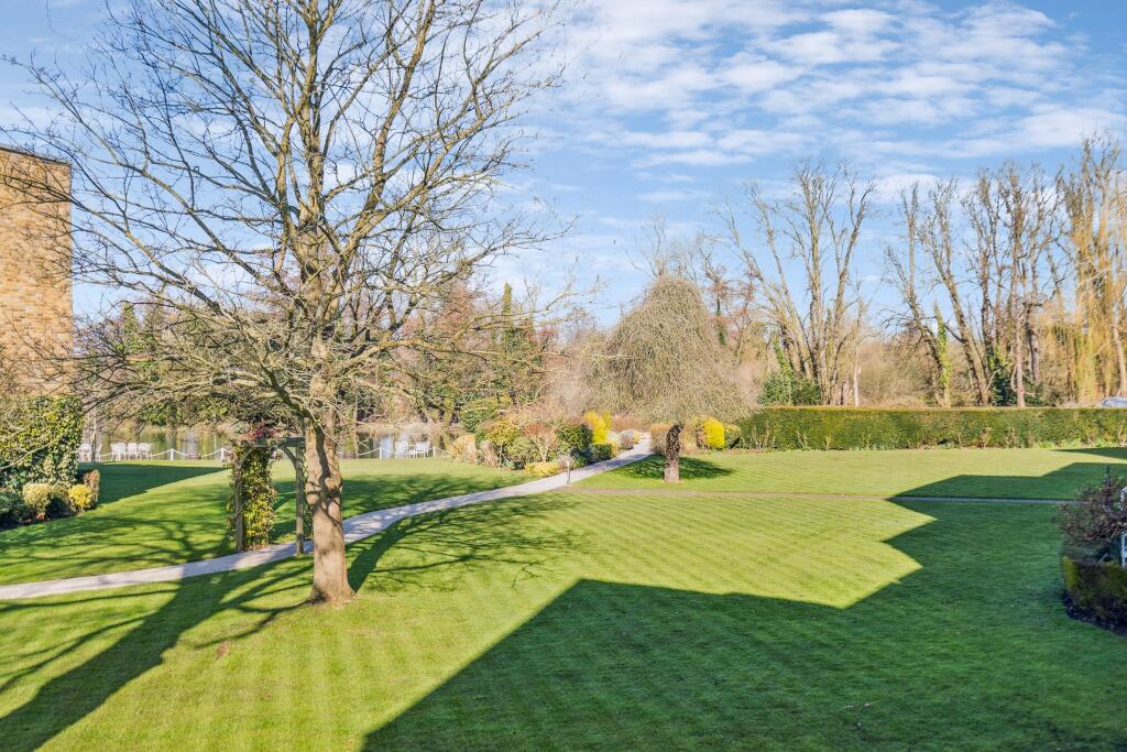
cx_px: 564
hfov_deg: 54.4
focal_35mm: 35
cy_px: 376
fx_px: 1096
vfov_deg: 37.9
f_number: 5.6
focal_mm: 35
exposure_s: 1/320
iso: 320
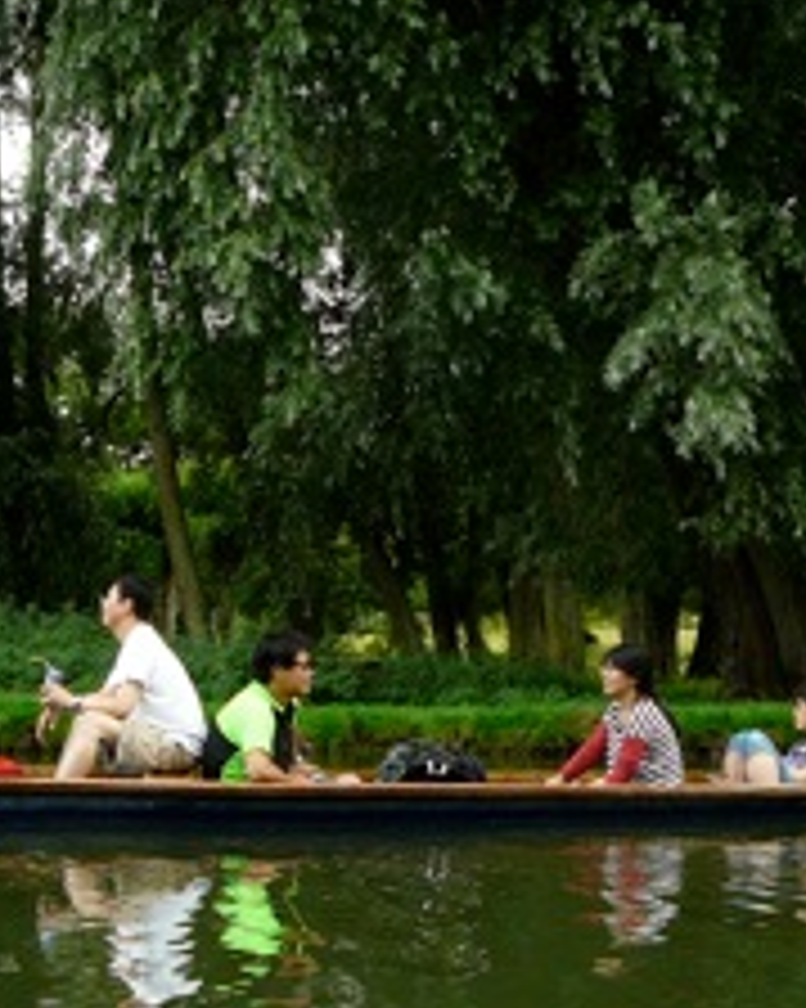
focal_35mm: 67
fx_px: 1999
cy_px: 526
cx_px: 459
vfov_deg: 28.3
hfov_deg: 22.8
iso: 80
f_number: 2.8
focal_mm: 5.2
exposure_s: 1/125
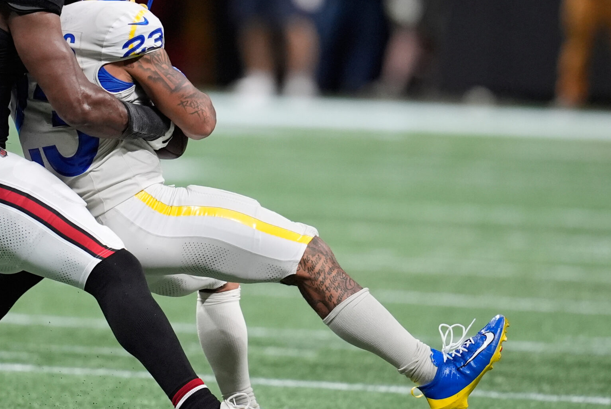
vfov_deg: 1.4
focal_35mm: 998
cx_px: 182
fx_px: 16952
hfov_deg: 2.1
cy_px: 109
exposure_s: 1/2000
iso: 2500
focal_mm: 400
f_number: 2.8
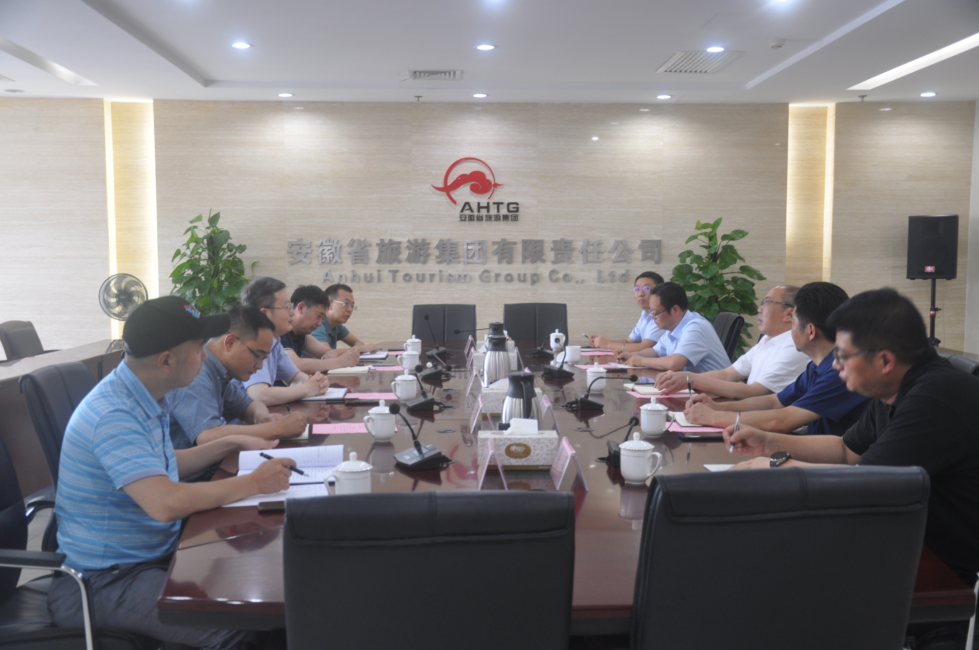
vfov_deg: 35.4
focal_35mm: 38
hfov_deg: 51.3
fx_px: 1019
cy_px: 325
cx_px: 490
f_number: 4
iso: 400
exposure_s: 1/15
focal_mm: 25
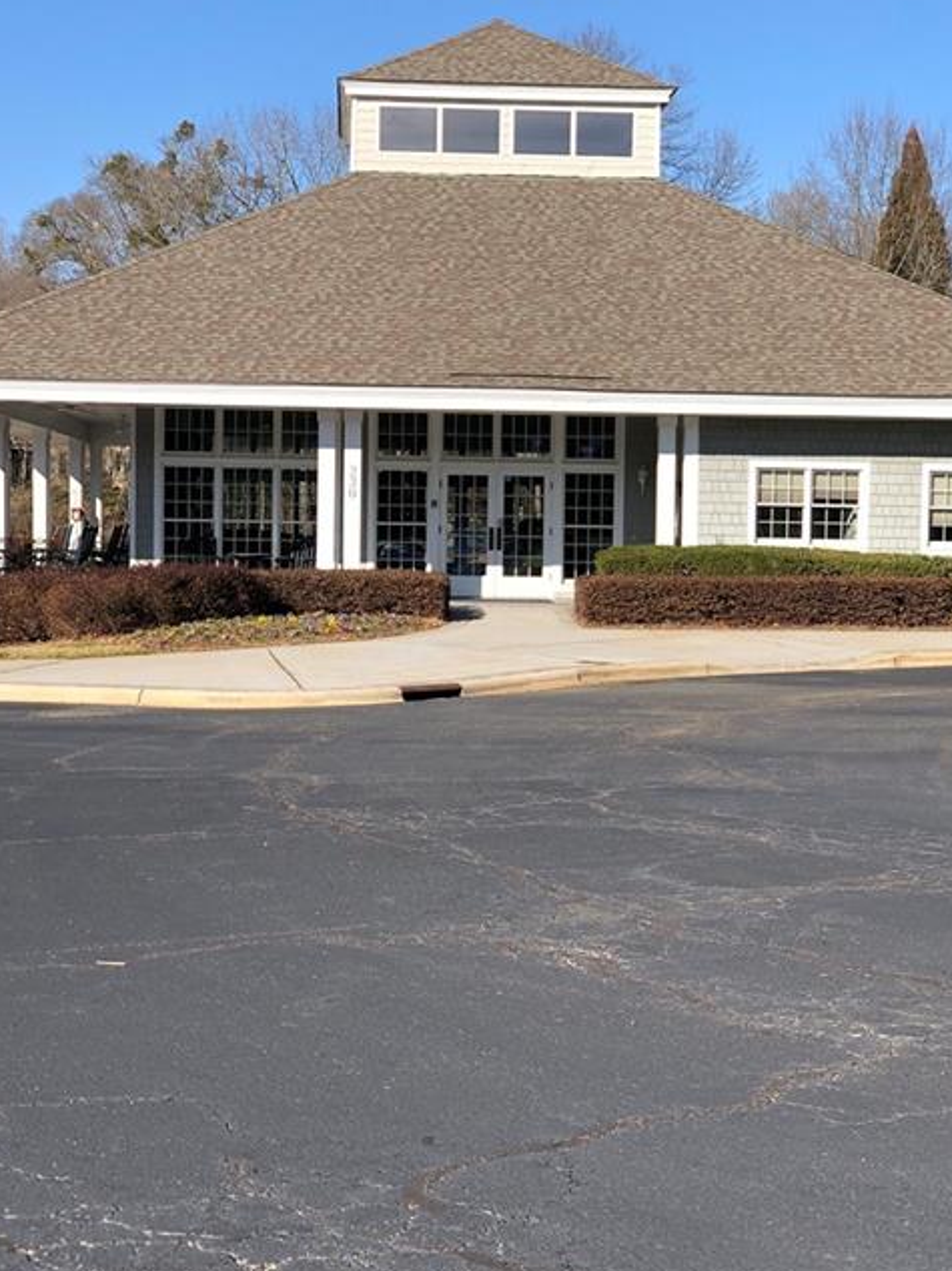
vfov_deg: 30.7
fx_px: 2312
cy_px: 674
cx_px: 491
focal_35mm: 63
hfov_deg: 23.3
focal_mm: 6
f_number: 2.4
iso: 16
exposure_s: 1/857
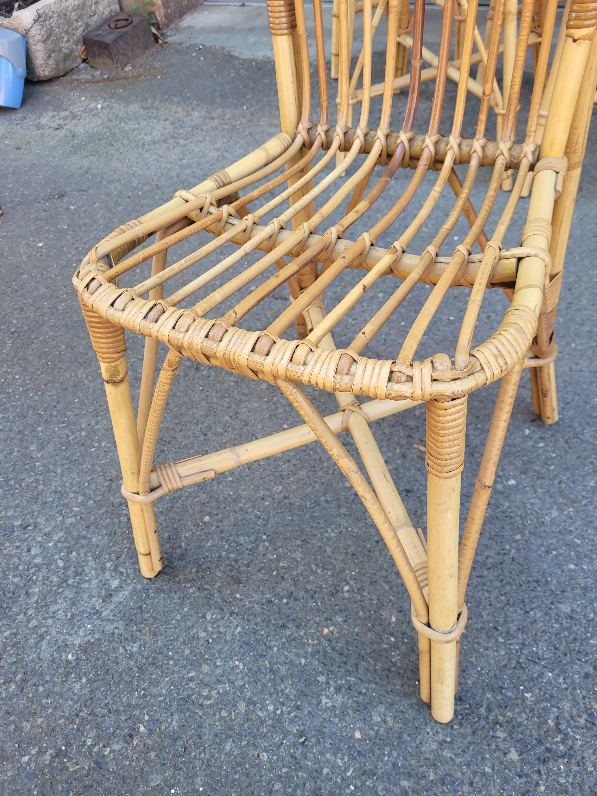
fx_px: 598
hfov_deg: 53.1
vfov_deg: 67.3
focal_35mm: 26
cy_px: 398
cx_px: 298
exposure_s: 1/100
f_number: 1.8
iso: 64
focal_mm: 5.4
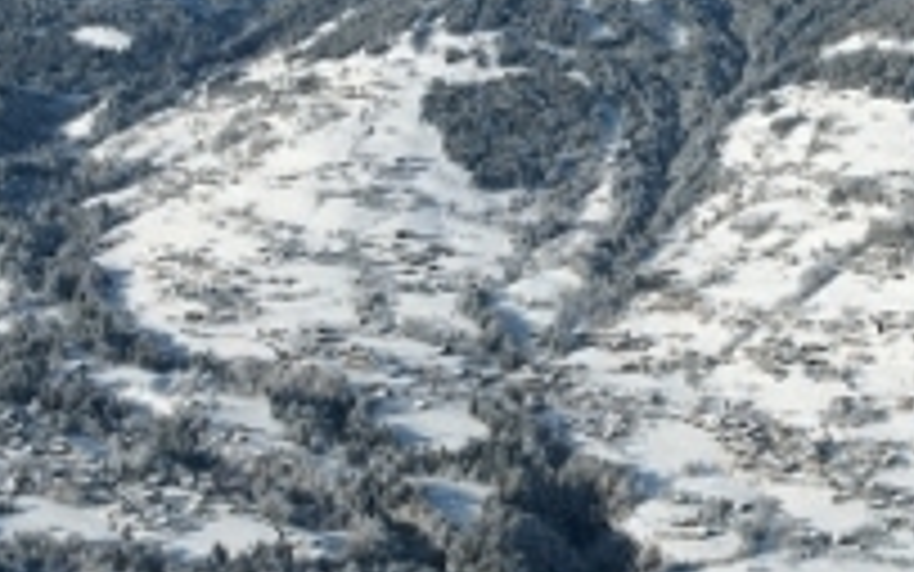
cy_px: 218
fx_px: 1919
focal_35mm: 77
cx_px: 806
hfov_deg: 26.0
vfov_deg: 16.9
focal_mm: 24
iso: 200
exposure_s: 1/640
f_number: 9.5
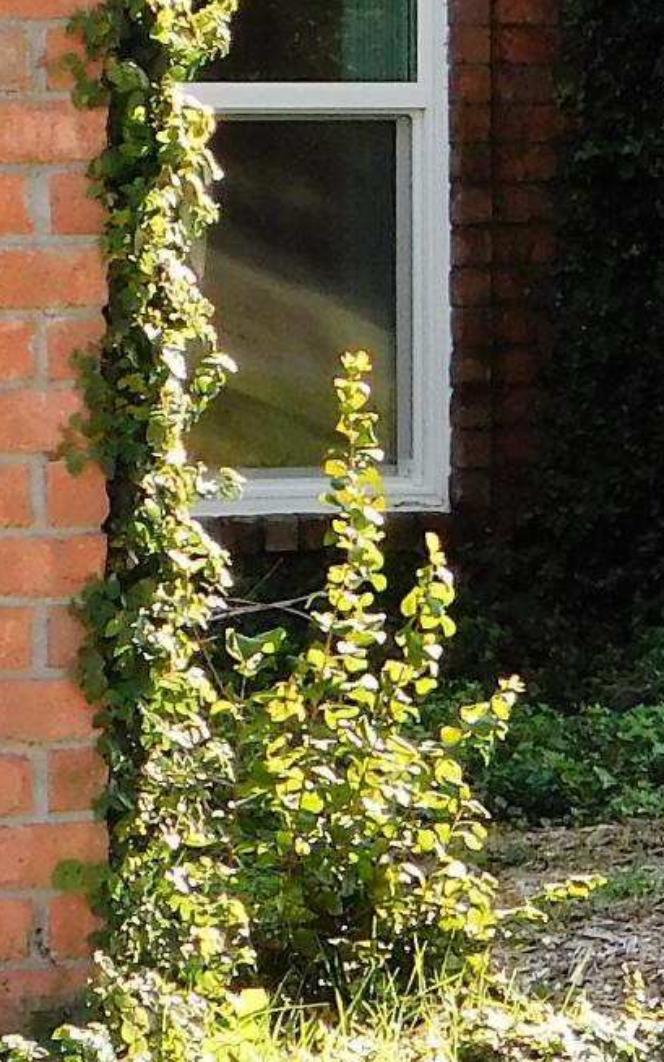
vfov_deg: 7.3
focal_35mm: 287
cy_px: -47
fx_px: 8306
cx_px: 1313
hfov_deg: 4.5
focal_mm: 10.4
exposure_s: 1/200
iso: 125
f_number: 4
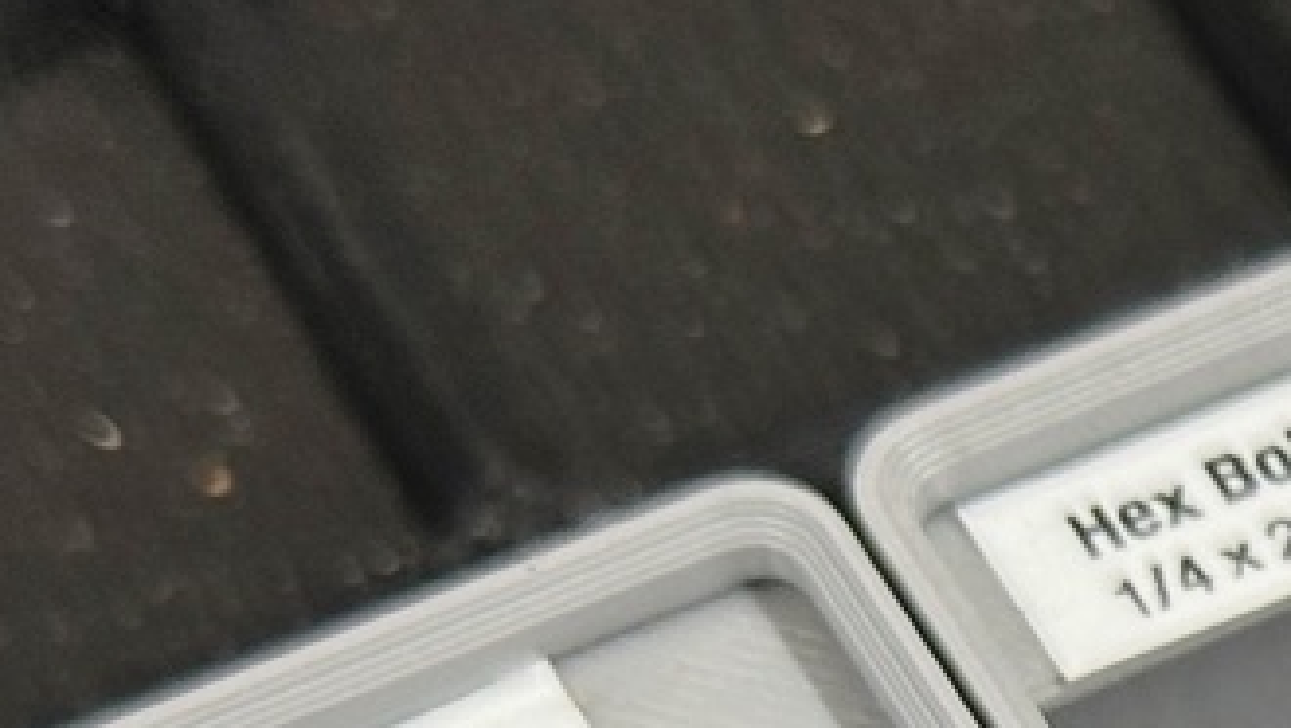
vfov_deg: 5.3
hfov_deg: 9.1
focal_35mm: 222
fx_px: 7603
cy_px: 1781
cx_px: 2551
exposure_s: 1/60
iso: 100
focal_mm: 6.86
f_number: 1.78
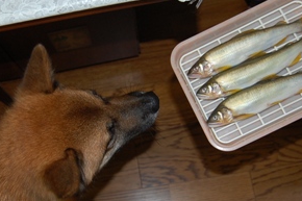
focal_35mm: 51
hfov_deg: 38.8
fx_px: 428
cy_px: 128
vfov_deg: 26.4
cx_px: 128
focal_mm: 22
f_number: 3.8
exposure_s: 1/60
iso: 400
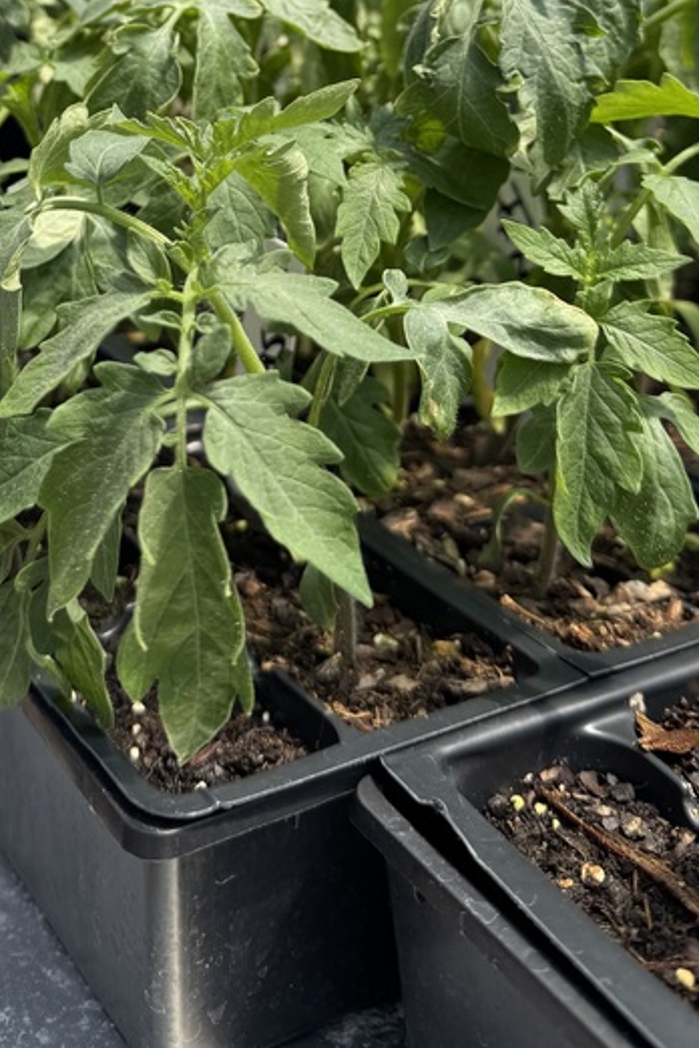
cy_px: 64
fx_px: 1427
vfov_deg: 37.2
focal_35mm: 49
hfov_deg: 27.2
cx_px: 187
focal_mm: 6.76
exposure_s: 1/1238
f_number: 1.78
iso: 80
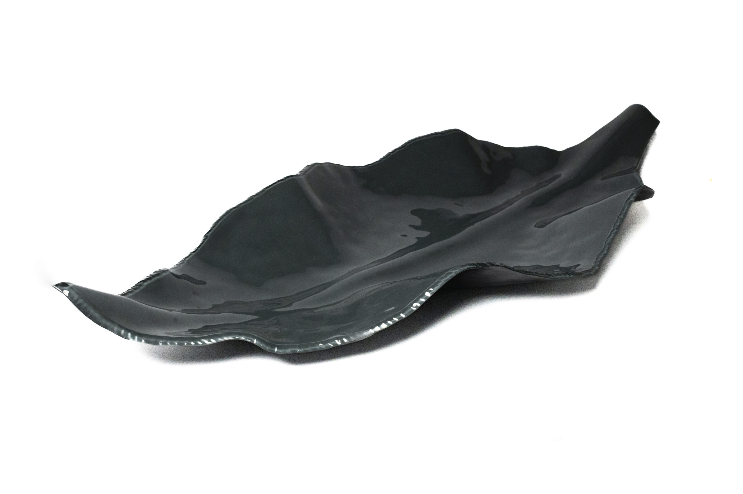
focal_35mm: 35
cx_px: 372
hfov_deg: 54.5
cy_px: 247
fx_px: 722
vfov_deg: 37.8
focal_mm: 35
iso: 5000
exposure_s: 1/320
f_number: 10
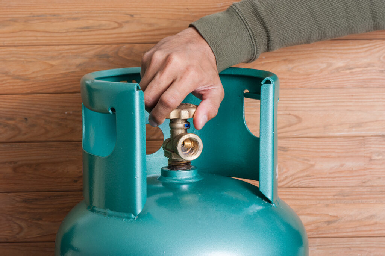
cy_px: 128
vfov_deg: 13.0
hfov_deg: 19.5
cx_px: 192
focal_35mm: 105
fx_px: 1122
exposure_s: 1/200
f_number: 14
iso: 400
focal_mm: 105
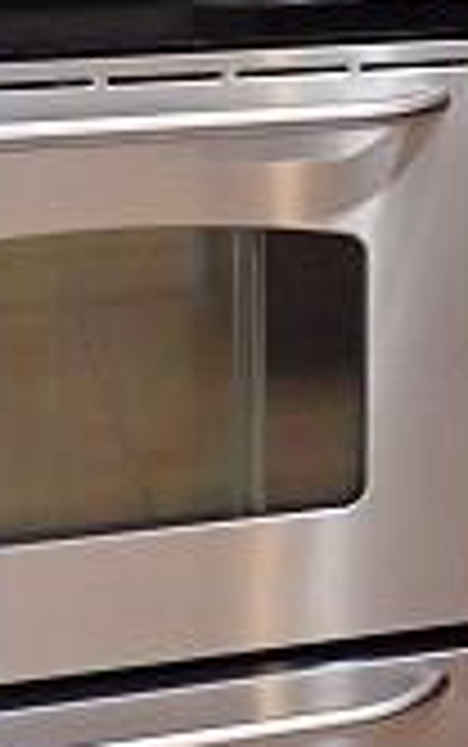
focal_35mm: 128
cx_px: 878
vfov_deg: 15.5
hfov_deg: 9.7
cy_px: -216
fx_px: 2608
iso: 200
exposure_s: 1/30
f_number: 2
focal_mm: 4.5
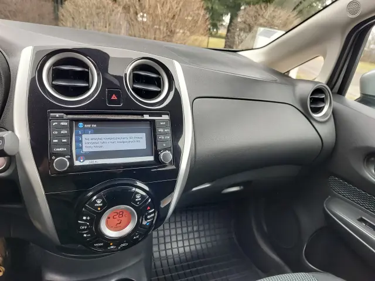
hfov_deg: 73.9
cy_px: 140
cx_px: 188
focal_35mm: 23
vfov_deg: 58.9
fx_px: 249
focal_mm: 5.56
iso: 133
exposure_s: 1/100
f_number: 1.8
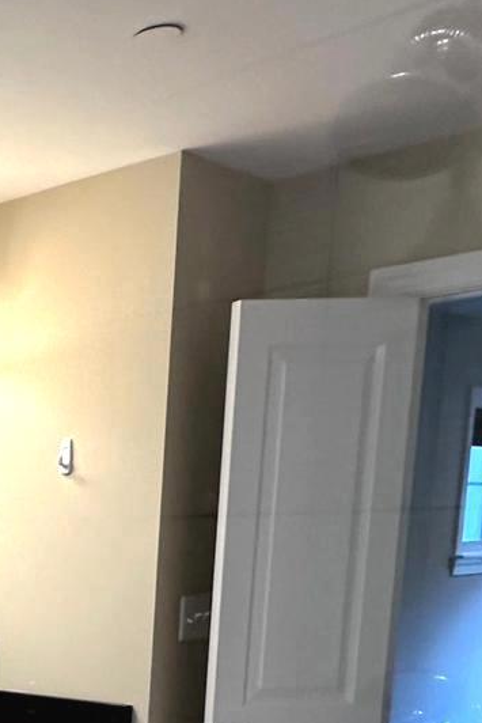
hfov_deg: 18.2
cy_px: 711
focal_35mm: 56
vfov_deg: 32.9
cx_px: -422
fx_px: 1124
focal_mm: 2.22
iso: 160
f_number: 2.2
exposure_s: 1/120
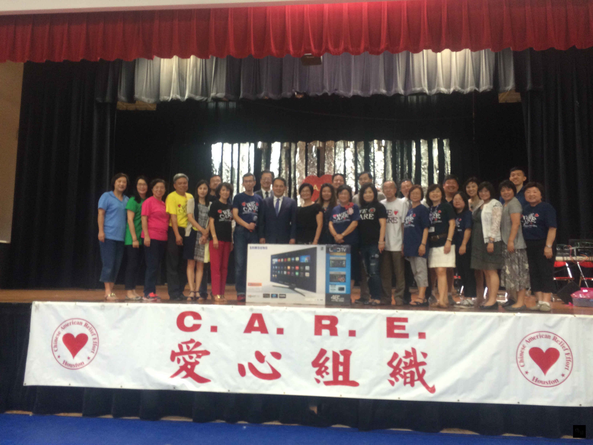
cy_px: 222
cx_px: 296
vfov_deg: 48.2
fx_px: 497
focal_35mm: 29
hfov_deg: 61.7
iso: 160
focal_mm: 4.15
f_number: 2.2
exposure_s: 1/30
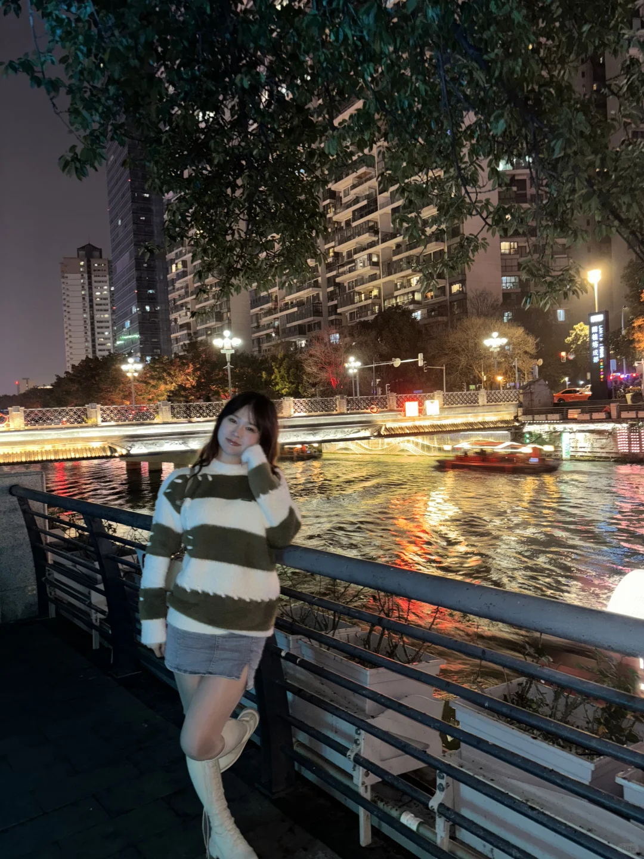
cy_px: 430
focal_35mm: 26
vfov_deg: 67.3
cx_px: 322
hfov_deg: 53.1
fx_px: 645
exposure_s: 1/4
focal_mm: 5.96
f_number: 1.6
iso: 125
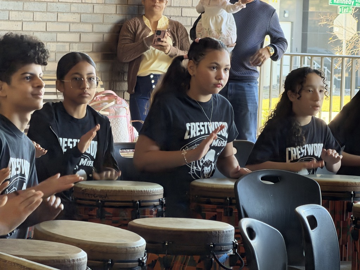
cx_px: 180
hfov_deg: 9.9
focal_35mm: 200
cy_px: 135
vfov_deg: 7.4
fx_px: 2080
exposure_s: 1/98
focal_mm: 16.89
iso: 400
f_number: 2.8
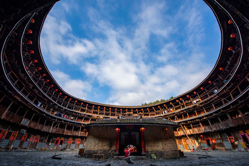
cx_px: 124
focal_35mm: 14
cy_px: 83
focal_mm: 14
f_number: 8
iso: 200
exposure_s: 1/500
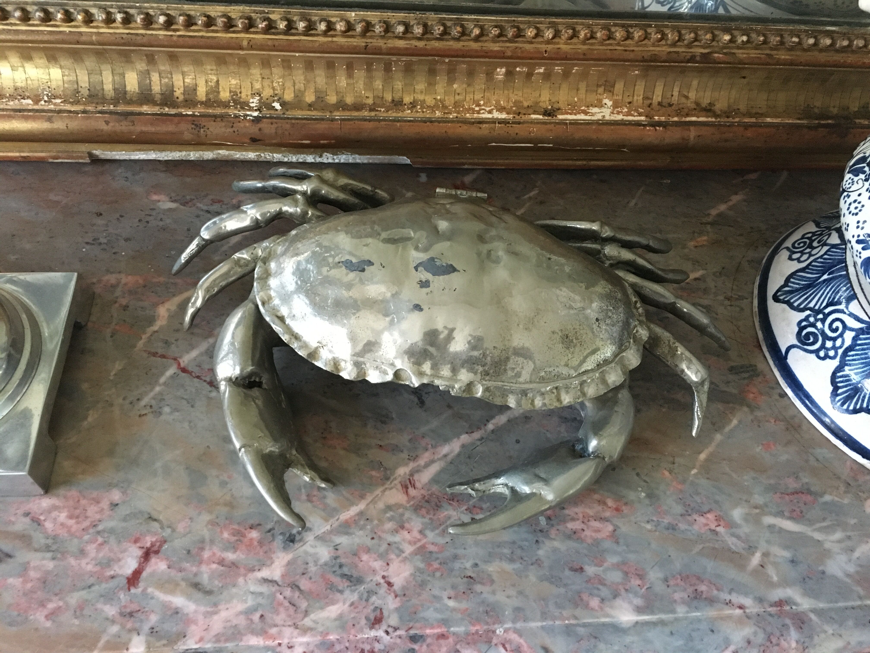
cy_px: 326
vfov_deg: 48.2
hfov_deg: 61.7
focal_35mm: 29
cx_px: 435
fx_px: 729
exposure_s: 1/17
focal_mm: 4.15
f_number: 2.2
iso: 320
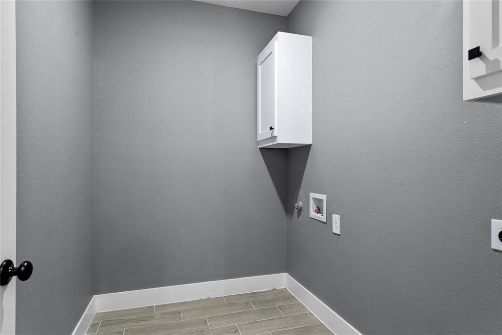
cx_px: 251
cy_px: 168
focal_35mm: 20
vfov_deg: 61.9
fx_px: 279
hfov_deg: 84.0
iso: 250
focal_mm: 20
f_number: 8
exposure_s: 1/2
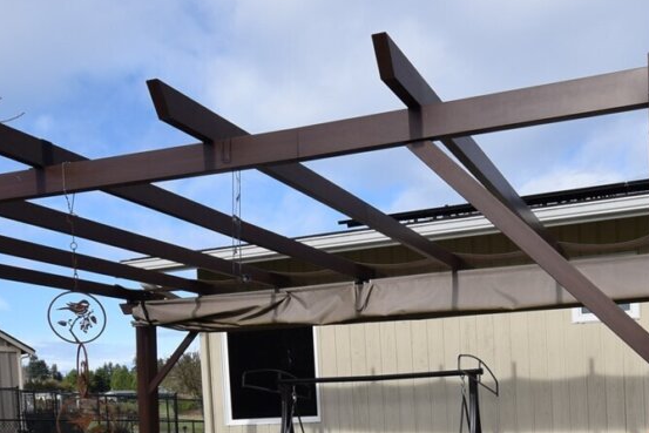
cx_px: 441
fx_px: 685
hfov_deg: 49.6
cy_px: 410
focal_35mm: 38
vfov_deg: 32.8
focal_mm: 10
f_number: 9
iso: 200
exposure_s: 1/320
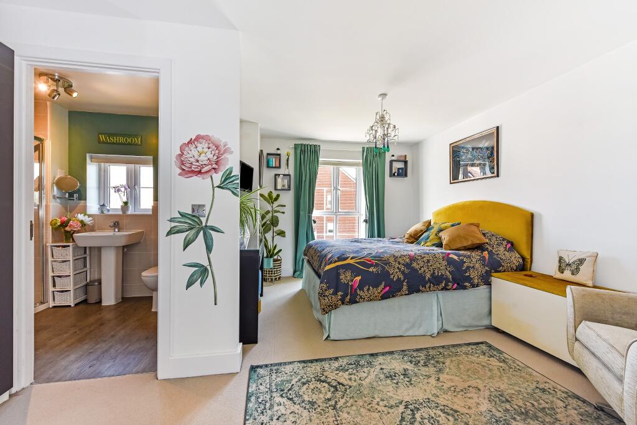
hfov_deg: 104.2
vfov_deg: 81.3
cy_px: 212
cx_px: 318
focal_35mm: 14
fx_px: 248
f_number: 9
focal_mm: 14
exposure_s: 1/25
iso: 400
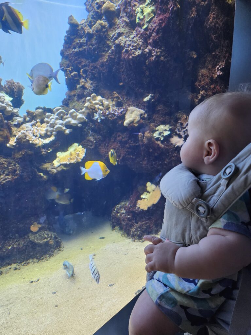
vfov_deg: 71.6
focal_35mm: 24
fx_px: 232
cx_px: 126
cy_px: 168
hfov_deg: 56.8
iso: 800
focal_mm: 5
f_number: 1.8
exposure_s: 1/120
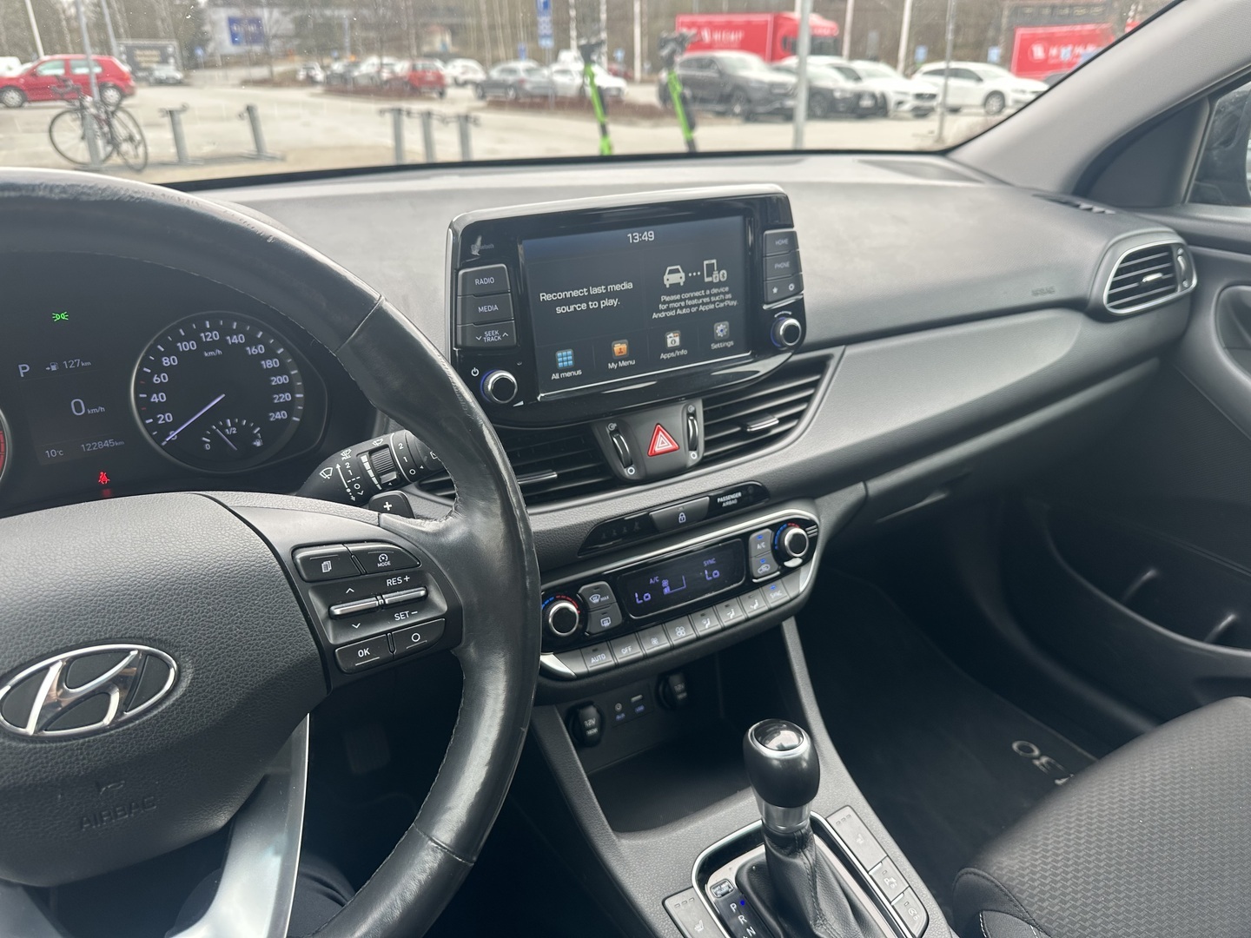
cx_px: 626
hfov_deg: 71.6
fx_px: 867
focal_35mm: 24
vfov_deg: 56.8
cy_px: 469
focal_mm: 6.86
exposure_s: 1/256
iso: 80
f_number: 1.78
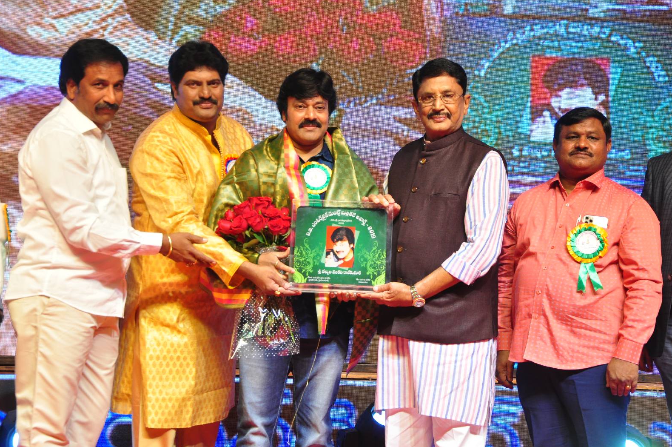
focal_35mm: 79
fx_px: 1473
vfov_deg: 17.2
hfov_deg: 25.7
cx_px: 338
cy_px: 225
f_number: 5.6
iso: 1000
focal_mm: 52
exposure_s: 1/100
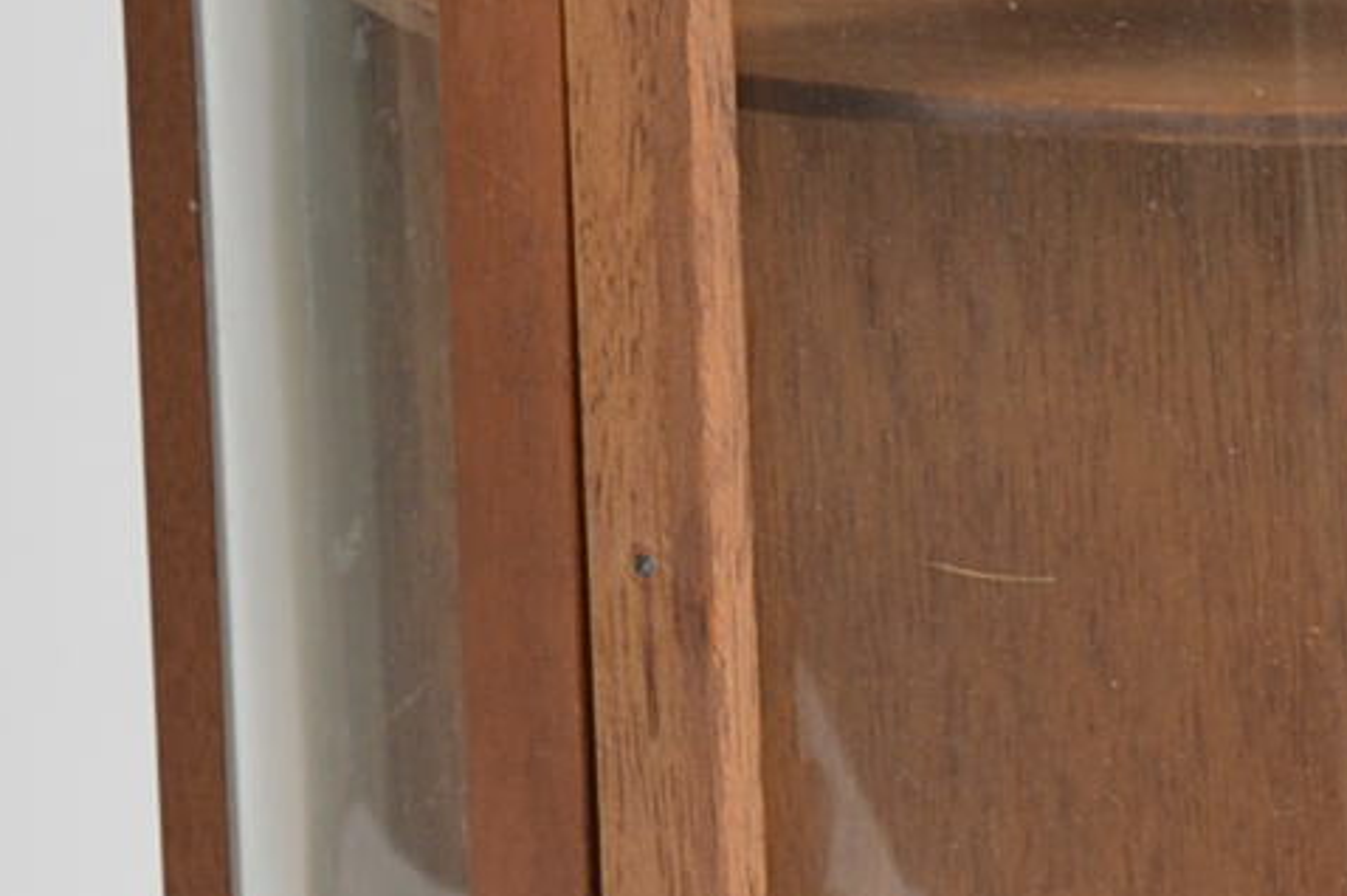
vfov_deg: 3.8
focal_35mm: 359
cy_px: 104
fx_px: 13423
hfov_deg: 5.6
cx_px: 3100
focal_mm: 38
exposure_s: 1/125
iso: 100
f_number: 9
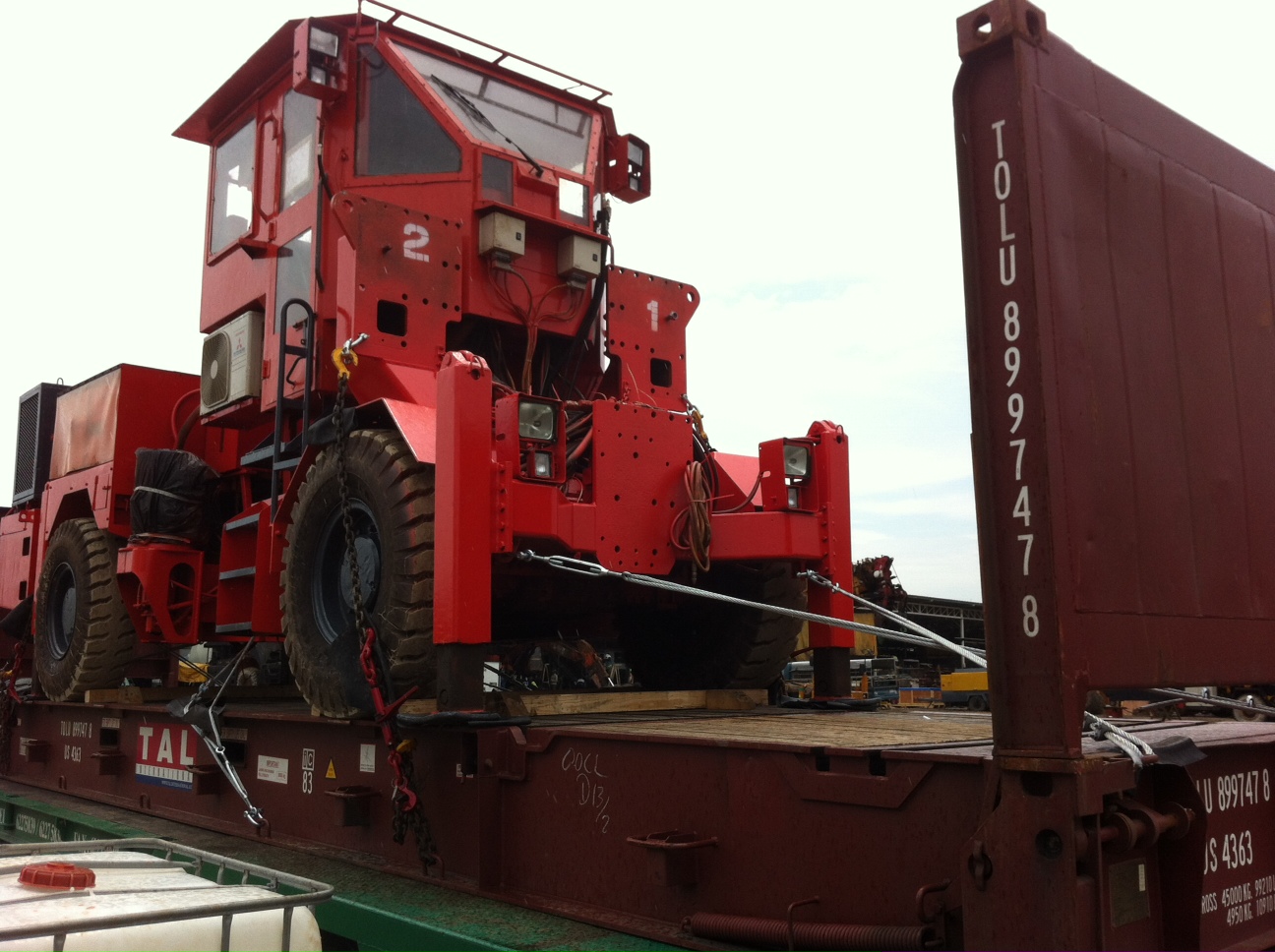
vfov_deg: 40.6
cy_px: 476
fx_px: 1287
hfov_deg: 52.7
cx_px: 638
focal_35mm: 35
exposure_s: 1/754
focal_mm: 3.85
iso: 80
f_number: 2.8
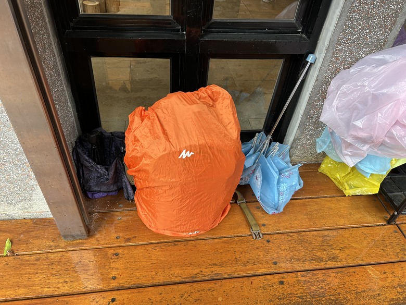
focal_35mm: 26
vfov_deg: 53.1
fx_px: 305
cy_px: 152
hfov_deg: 67.3
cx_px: 203
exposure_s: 1/121
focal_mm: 5.7
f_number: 1.5
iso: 100
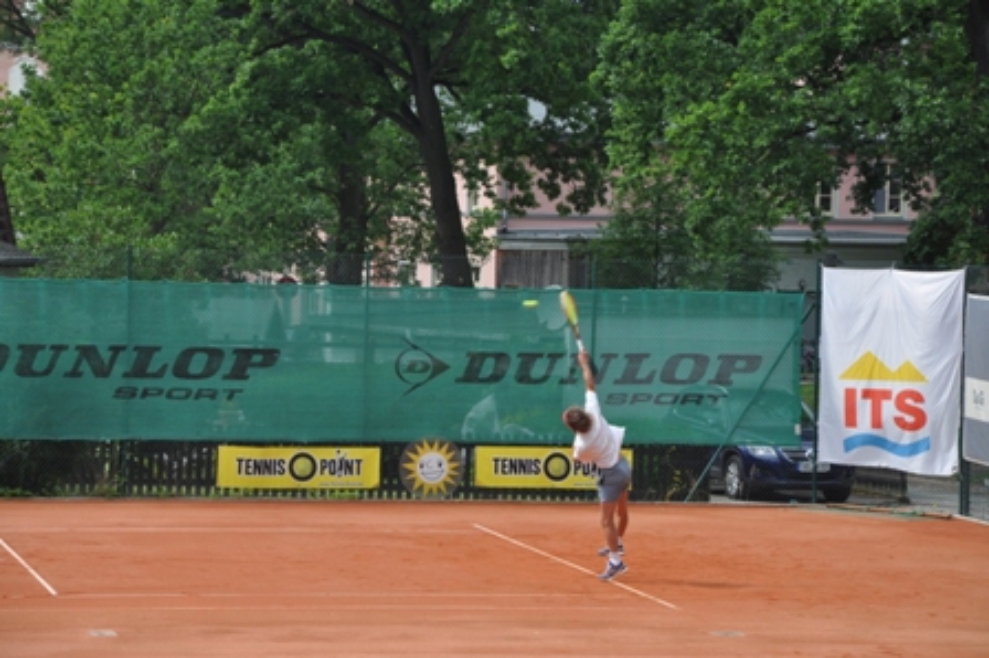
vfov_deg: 8.7
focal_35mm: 158
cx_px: 494
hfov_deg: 13.0
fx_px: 4324
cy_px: 329
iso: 200
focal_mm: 105
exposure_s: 1/320
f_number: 9
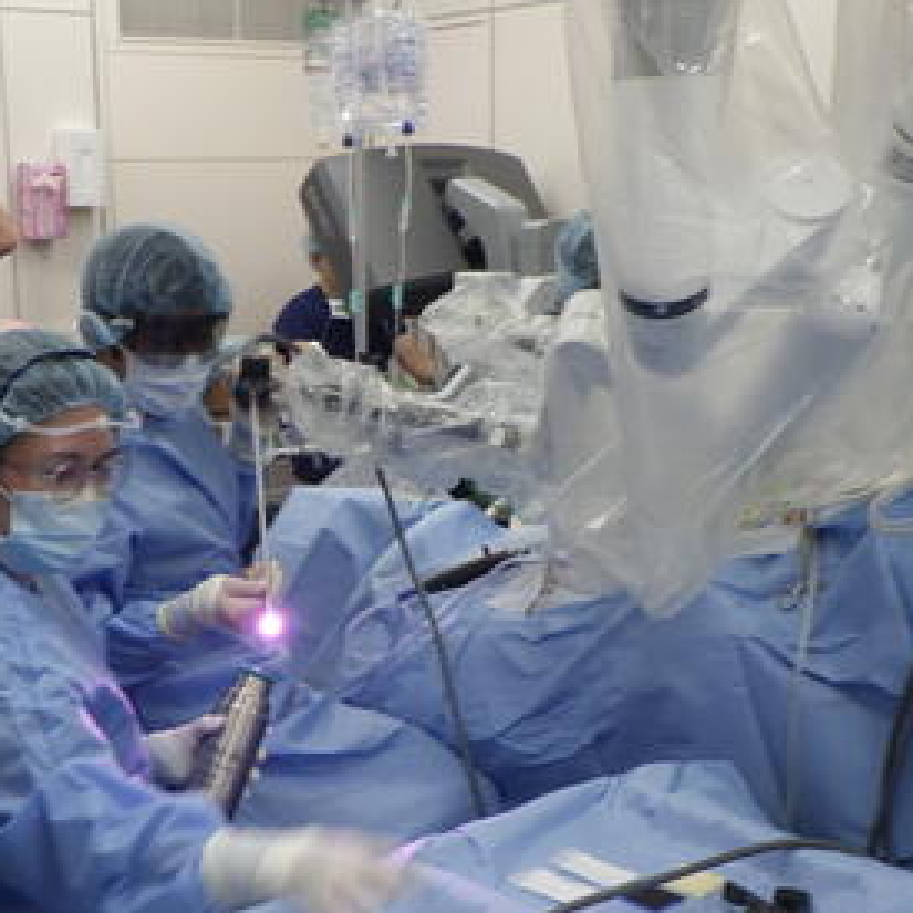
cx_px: 349
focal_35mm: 54
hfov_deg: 31.5
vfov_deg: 31.5
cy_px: 558
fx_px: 1611
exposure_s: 1/60
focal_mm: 5
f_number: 3.5
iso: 125
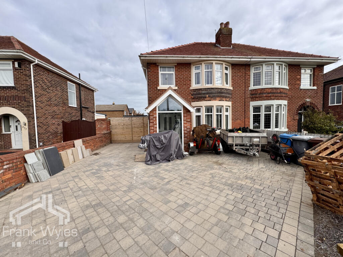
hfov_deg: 102.1
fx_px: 139
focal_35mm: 14
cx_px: 172
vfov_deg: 85.7
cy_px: 128
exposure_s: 1/944
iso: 50
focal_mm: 2.22
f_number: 2.2
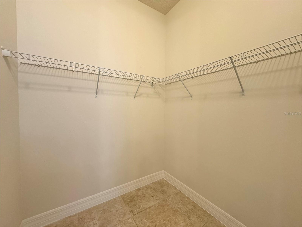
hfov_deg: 102.1
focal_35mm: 14
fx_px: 122
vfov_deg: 85.7
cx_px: 151
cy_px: 114
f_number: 2.2
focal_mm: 2.22
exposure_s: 1/60
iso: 320
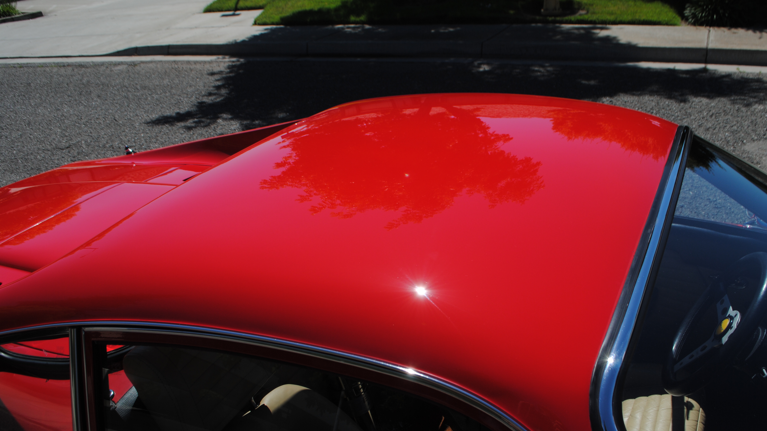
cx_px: 391
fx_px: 590
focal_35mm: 29
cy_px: 246
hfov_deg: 66.1
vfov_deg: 40.1
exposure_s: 1/400
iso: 100
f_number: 10
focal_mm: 18
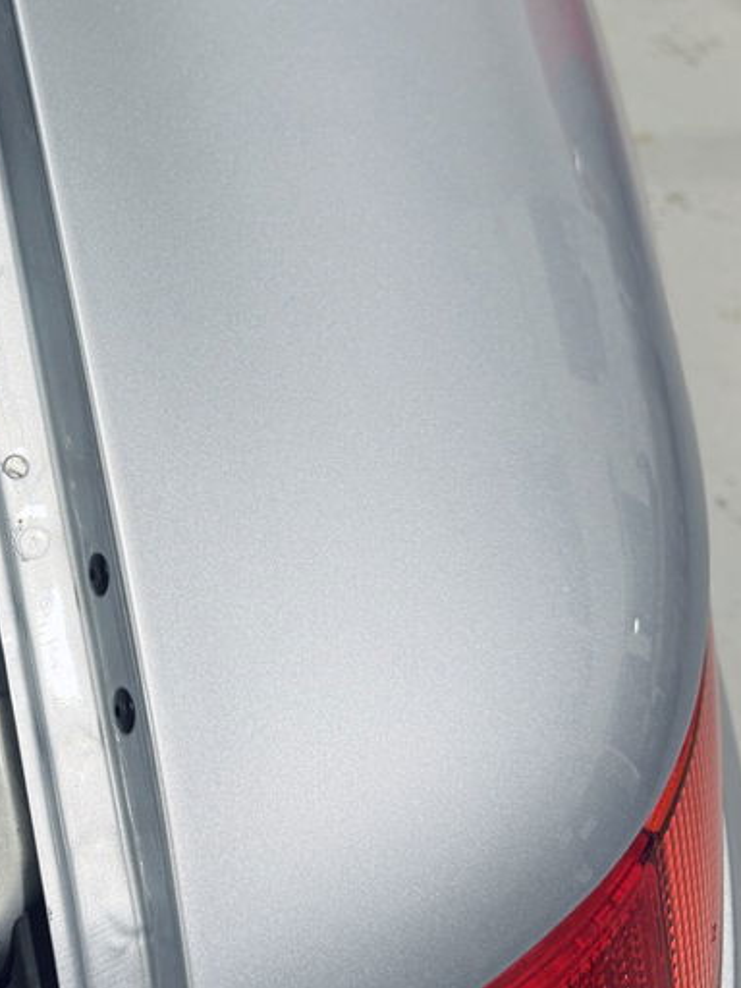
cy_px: 355
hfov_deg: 28.7
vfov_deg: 39.3
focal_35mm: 48
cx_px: 35
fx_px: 1370
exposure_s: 1/100
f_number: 1.78
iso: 100
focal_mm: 6.76
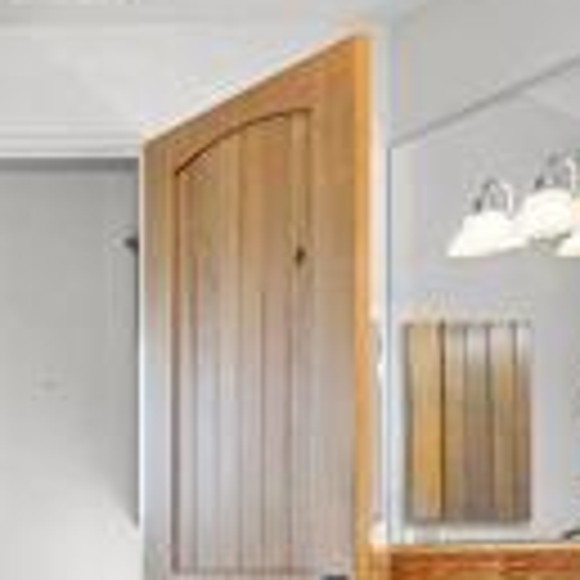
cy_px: 567
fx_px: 1118
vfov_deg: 27.6
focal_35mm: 59
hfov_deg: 18.6
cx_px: -580
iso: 100
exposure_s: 1/8
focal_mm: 14
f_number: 7.1
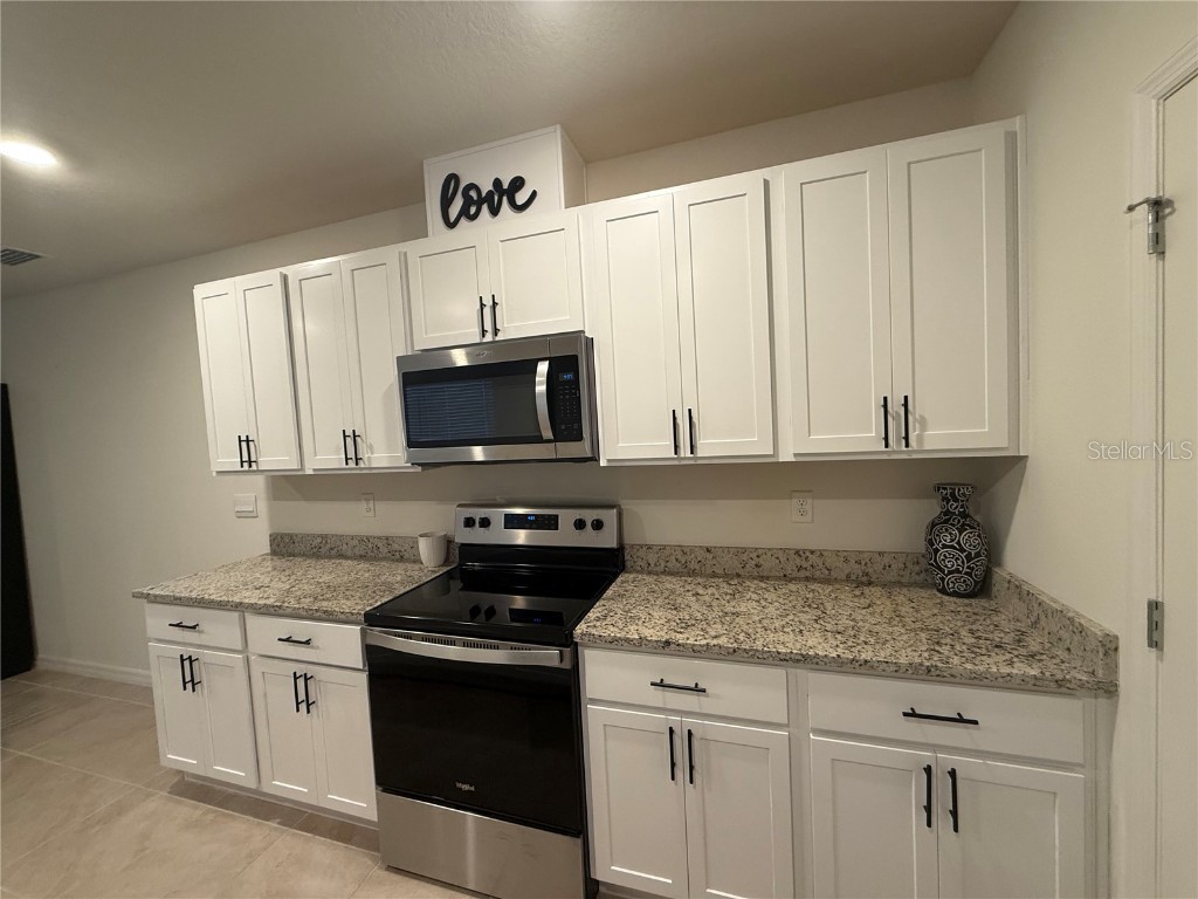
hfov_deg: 102.1
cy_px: 450
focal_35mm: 14
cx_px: 599
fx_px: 485
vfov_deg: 85.7
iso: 200
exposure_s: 1/60
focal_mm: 2.22
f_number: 2.2
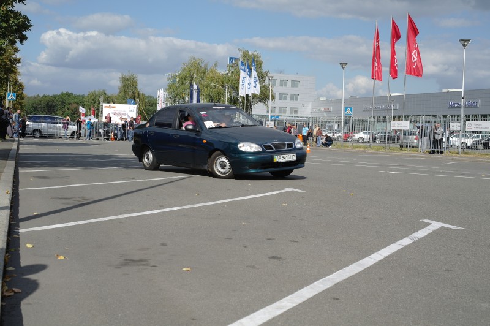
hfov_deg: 42.8
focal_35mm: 46
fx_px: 626
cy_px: 163
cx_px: 245
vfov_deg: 29.2
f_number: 6.3
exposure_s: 1/400
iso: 100
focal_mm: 30
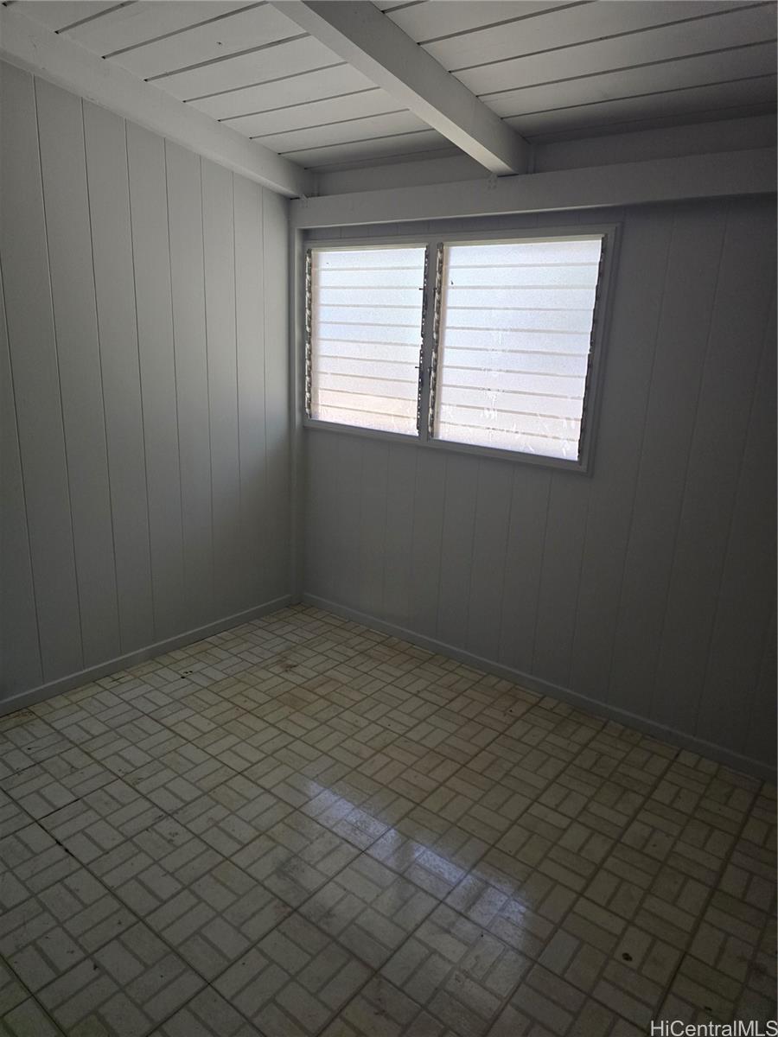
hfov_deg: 58.9
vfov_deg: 73.9
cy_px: 518
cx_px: 389
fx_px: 689
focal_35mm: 23
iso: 500
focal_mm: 6.3
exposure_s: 1/120
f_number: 1.7
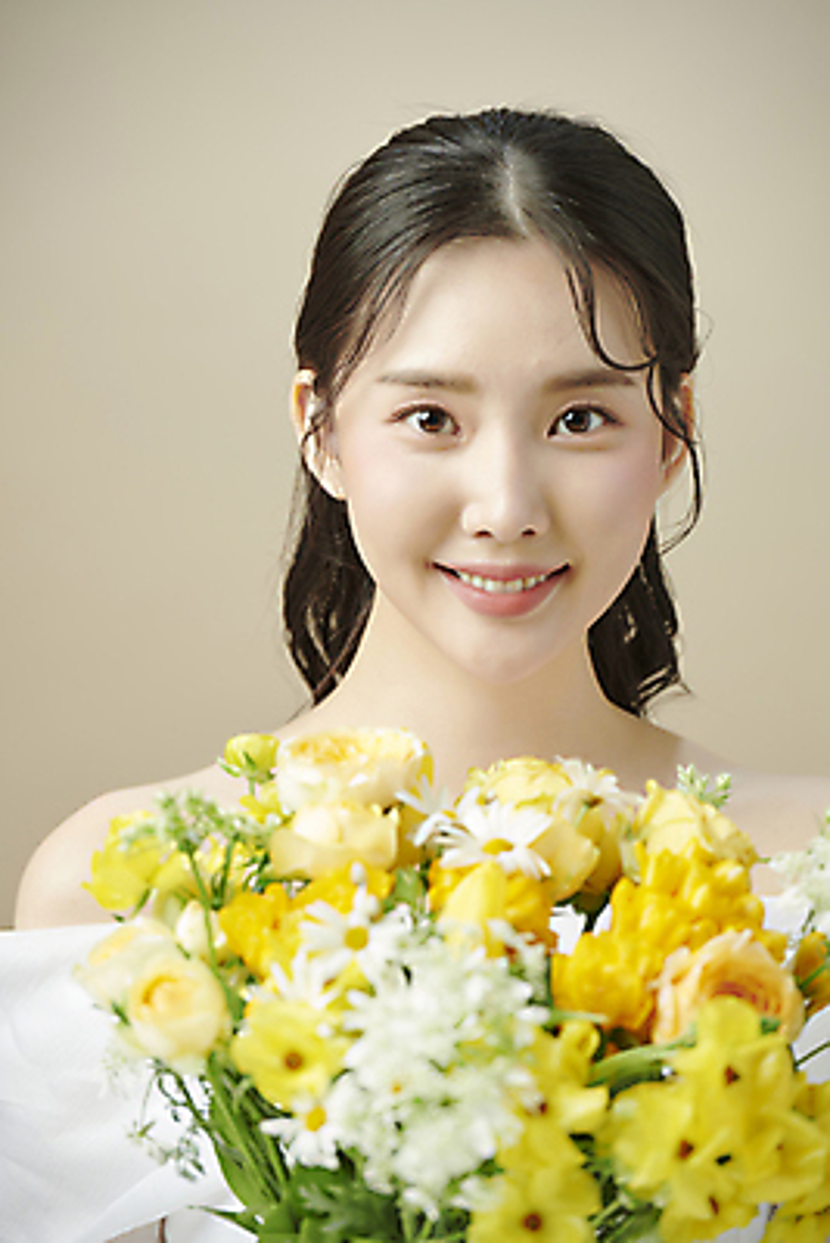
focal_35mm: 200
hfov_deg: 6.9
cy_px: 622
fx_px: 6910
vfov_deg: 10.3
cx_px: 415
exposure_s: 1/125
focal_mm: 200
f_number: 5.6
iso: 64
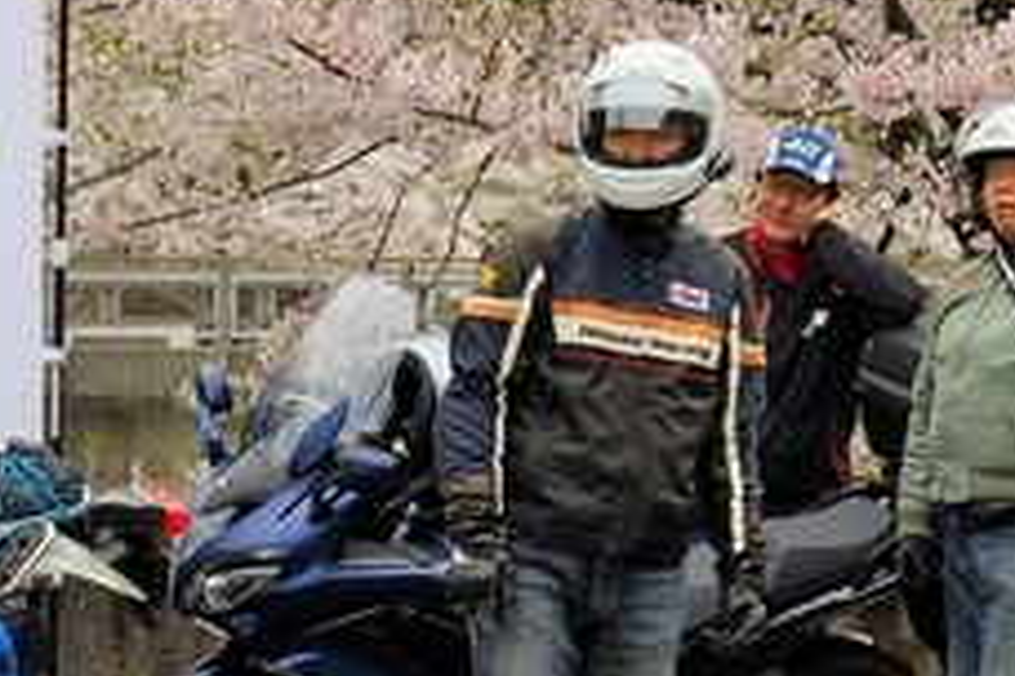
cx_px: 1478
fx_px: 6625
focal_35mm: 235
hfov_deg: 8.6
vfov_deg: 5.8
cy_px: 551
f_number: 6.3
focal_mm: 67
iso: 100
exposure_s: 1/200
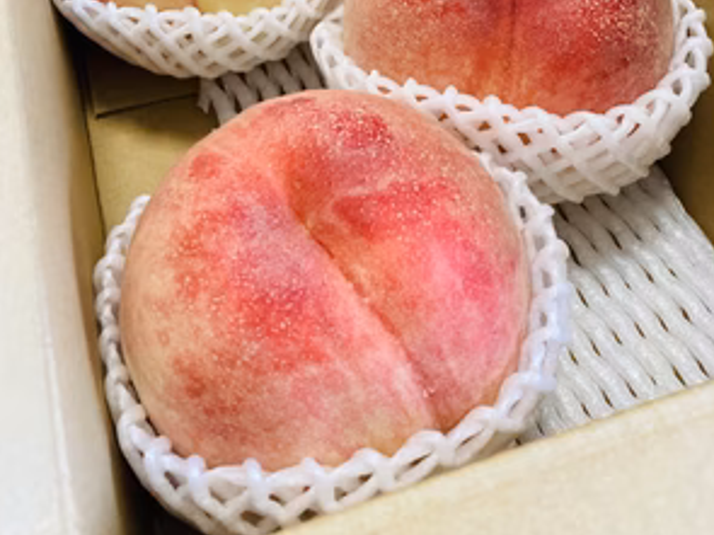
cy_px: 70
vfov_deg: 35.8
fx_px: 783
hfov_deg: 49.0
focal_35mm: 38
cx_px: 358
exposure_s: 1/50
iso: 100
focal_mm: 3.99
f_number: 1.8
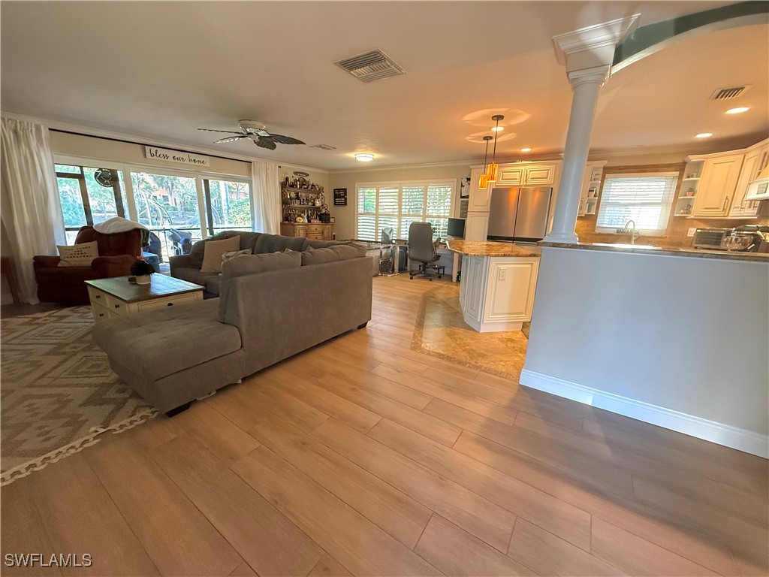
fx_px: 311
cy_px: 288
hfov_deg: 102.1
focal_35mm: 14
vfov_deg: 85.7
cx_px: 384
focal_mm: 2.22
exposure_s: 1/120
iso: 640
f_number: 2.2
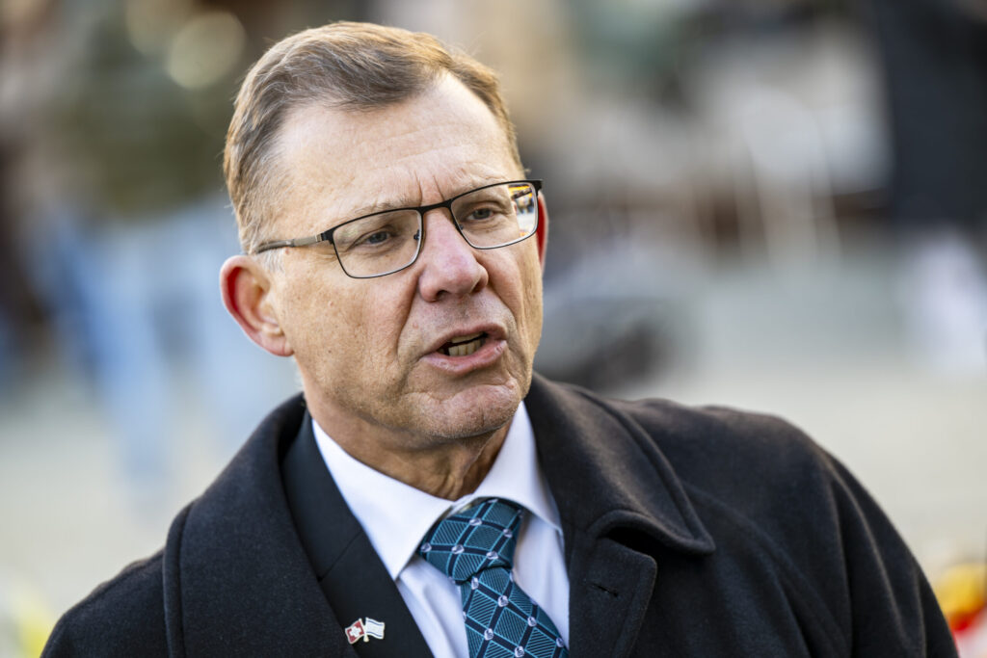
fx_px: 5484
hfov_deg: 10.3
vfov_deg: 6.9
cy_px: 329
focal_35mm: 200
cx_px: 494
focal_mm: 200
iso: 100
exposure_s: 1/100
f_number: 3.2
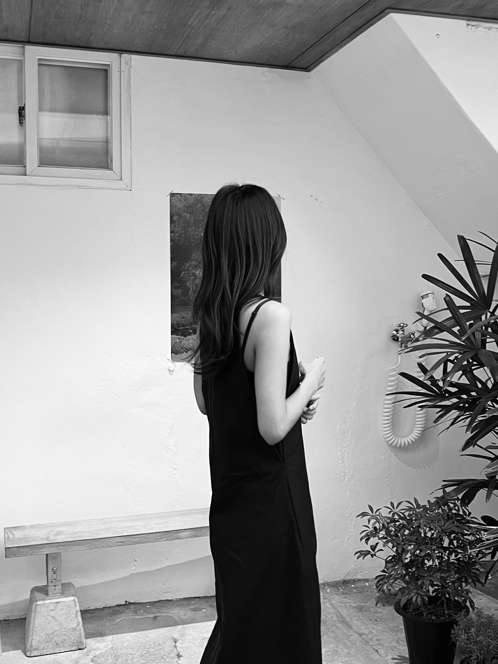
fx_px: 652
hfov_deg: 41.8
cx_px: 249
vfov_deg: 54.0
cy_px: 332
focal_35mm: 34
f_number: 1.5
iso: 200
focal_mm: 5.7
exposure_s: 1/60
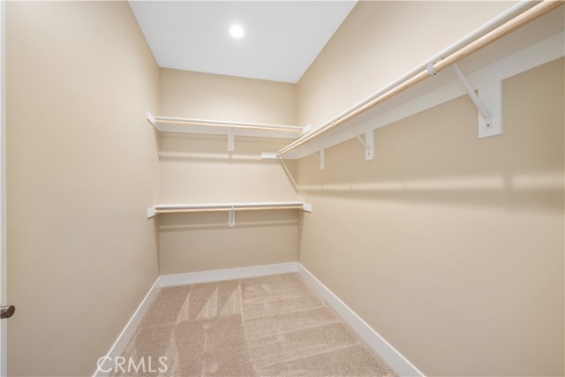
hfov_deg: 100.4
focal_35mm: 15
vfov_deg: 77.4
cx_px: 282
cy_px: 188
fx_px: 235
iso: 100
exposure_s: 1/2
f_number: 8
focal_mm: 15
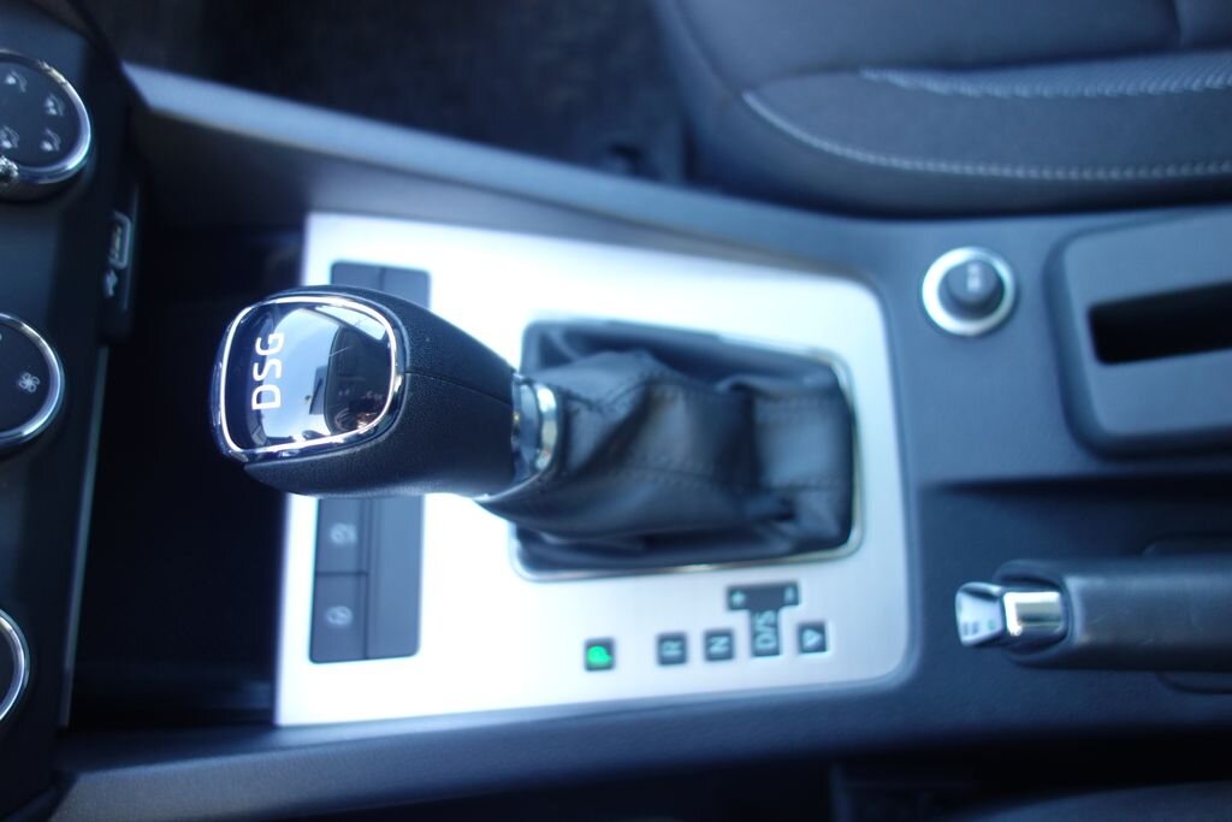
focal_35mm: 28
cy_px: 411
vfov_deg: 46.4
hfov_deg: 65.5
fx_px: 958
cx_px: 616
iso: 200
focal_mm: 10.4
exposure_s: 1/30
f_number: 1.8
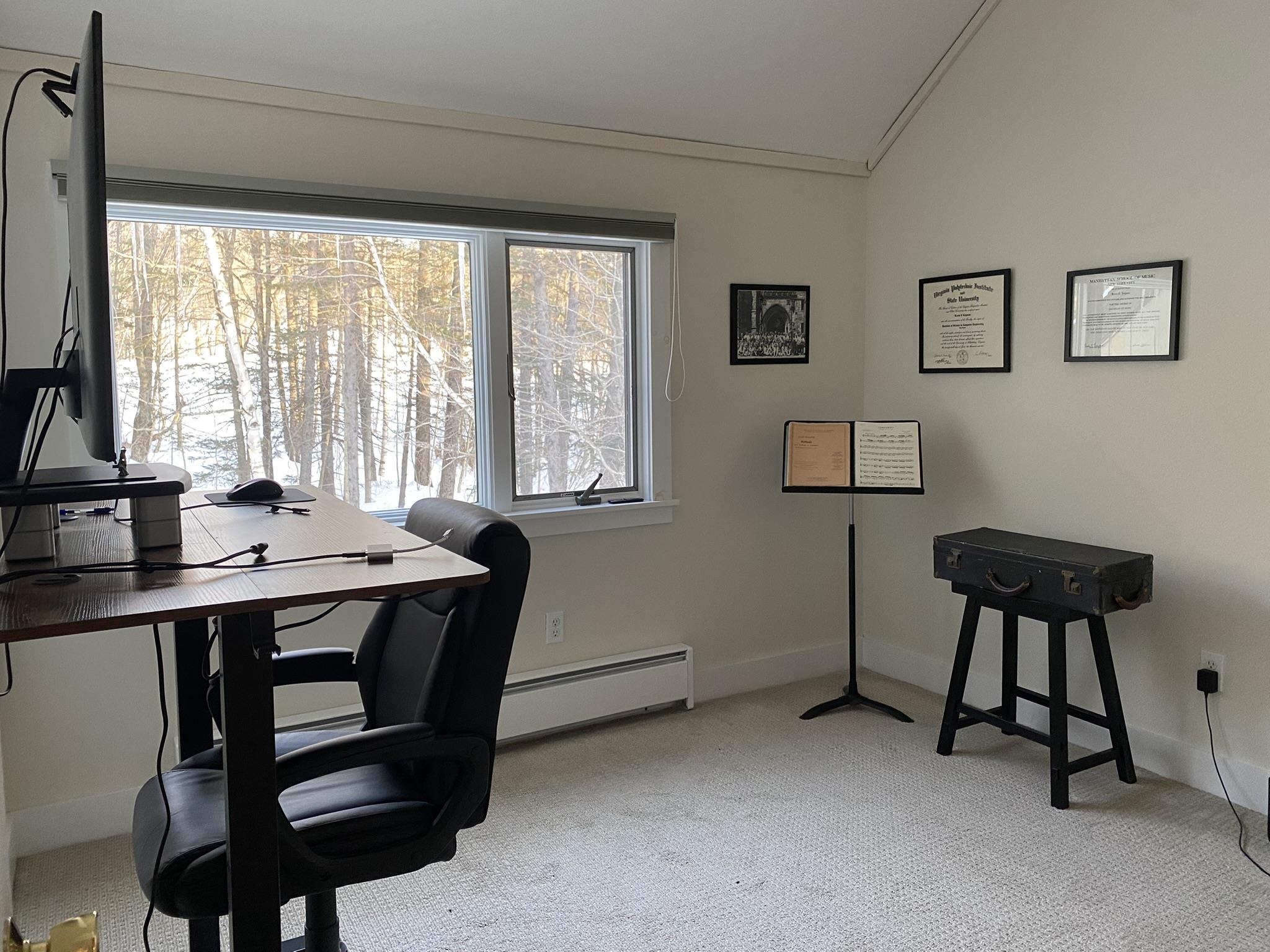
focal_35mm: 26
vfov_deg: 53.1
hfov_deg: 67.3
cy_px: 476
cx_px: 635
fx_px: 954
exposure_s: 1/60
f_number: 1.8
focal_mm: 4.25
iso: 125
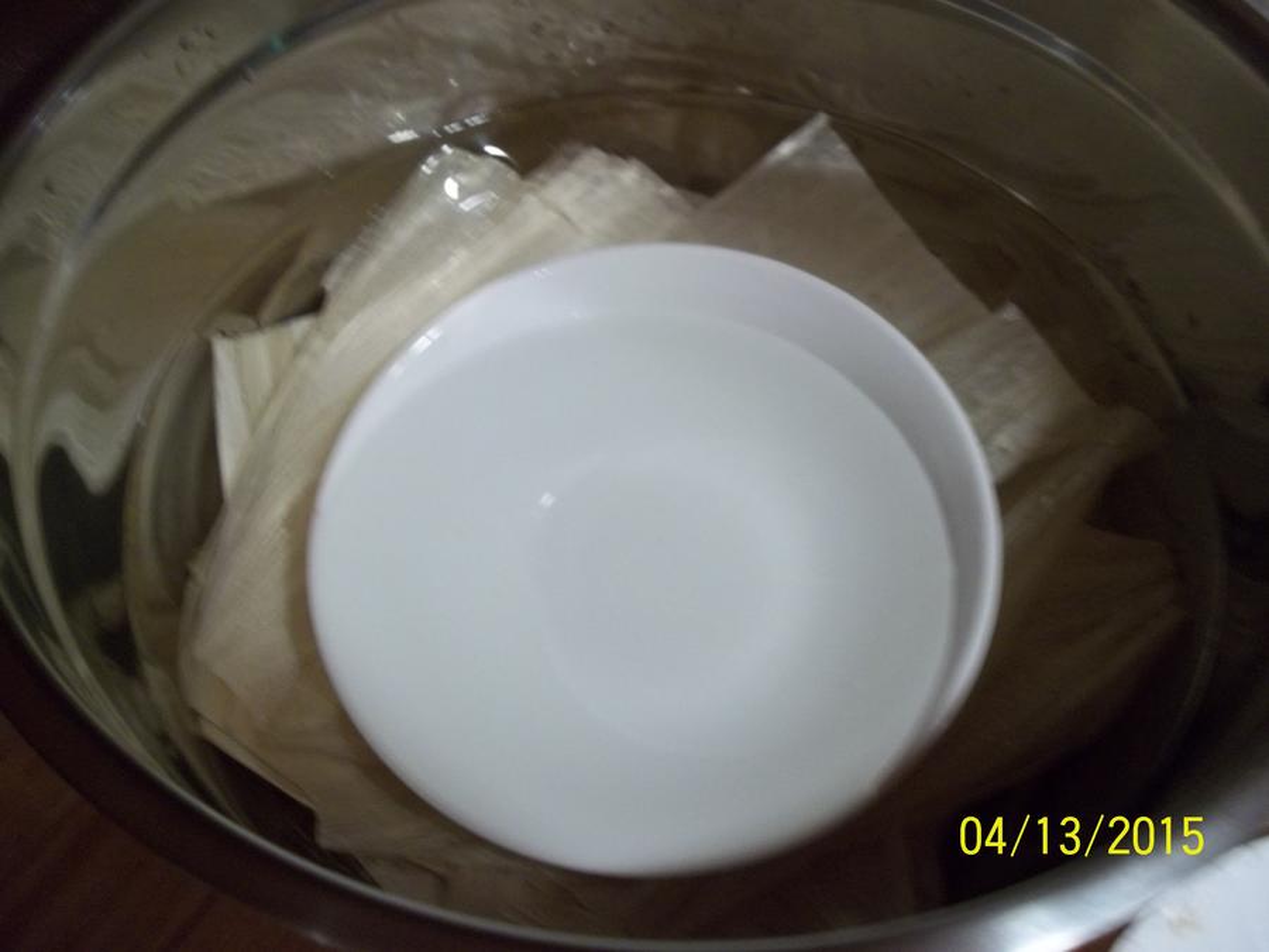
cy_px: 476
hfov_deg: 56.8
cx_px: 634
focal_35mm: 32
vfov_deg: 44.2
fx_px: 1173
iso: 160
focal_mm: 5.7
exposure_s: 1/20
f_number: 2.9
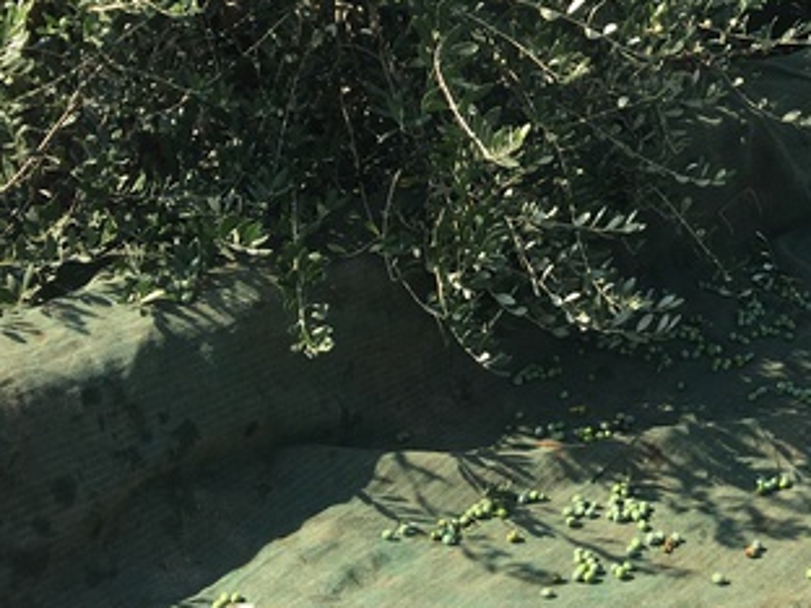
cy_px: -4
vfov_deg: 21.8
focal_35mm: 65
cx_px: 665
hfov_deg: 29.1
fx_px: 1523
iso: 25
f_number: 2.2
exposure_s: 1/641
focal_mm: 4.15
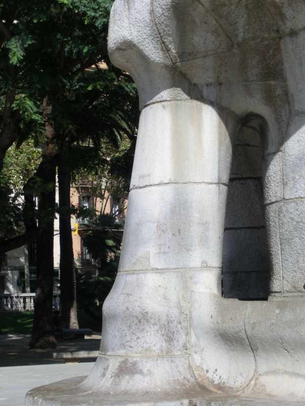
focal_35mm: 96
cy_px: 203
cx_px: 152
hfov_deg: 15.4
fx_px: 1128
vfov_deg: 20.4
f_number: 5.3
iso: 100
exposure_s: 1/640
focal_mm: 17.06
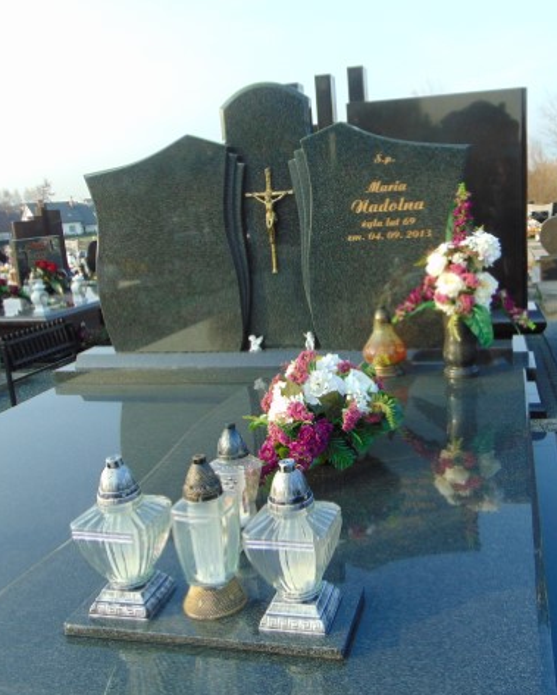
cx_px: 337
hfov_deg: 44.3
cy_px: 351
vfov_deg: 54.2
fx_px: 679
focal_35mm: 33
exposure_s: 1/250
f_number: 3
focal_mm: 4.5
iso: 80
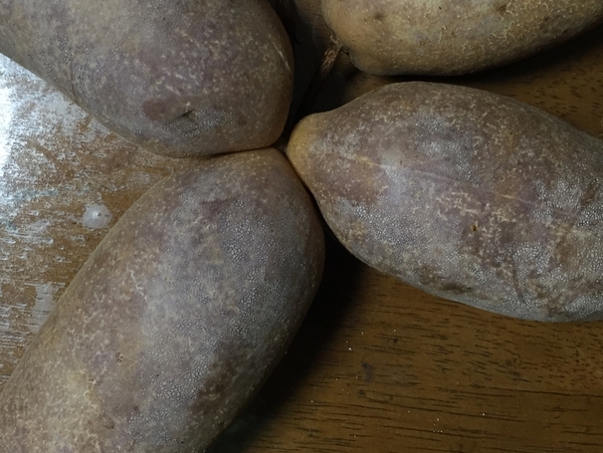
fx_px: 854
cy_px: 156
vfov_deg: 29.5
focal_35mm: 49
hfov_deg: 38.9
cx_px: 287
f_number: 2.2
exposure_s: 1/30
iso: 100
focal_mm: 4.15
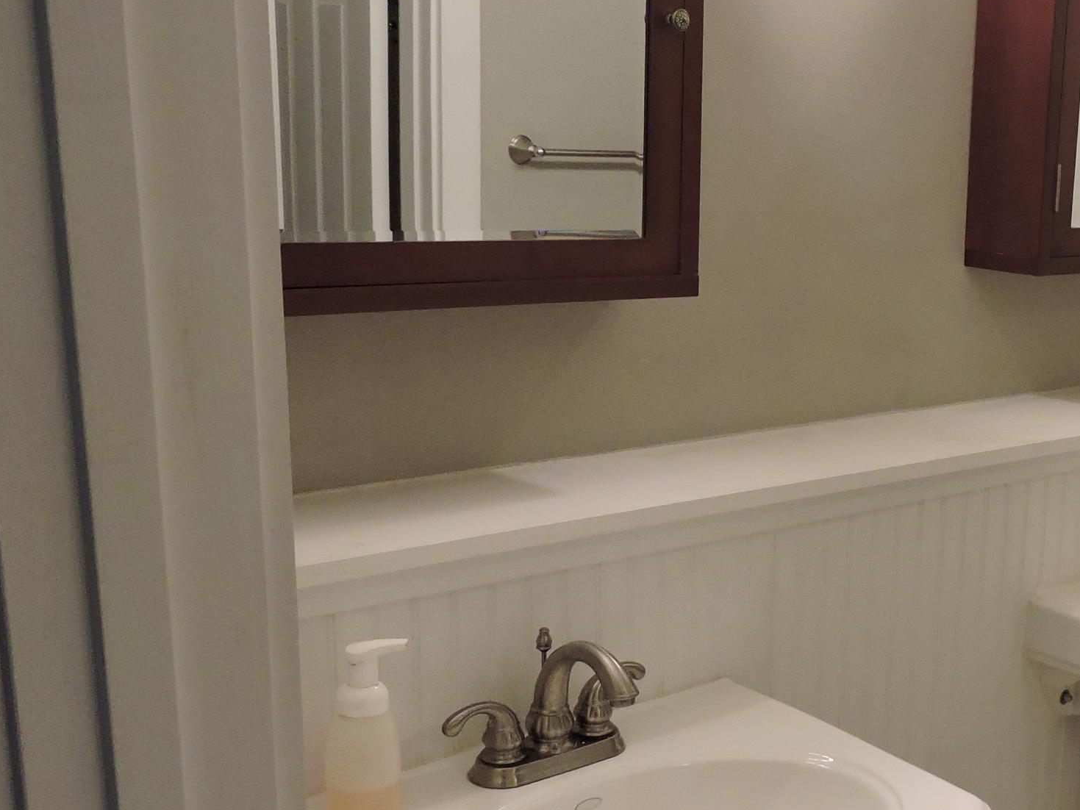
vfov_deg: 29.5
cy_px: 526
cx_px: 970
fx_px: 1529
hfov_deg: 36.5
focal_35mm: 49
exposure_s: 1/30
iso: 400
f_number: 3.3
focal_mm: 4.3
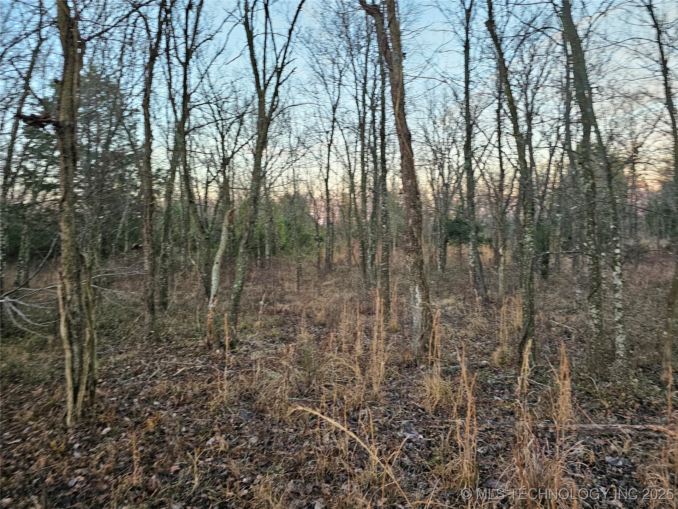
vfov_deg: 58.9
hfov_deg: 73.9
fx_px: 450
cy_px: 254
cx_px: 339
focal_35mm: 23
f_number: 1.7
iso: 250
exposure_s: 1/120
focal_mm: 6.3
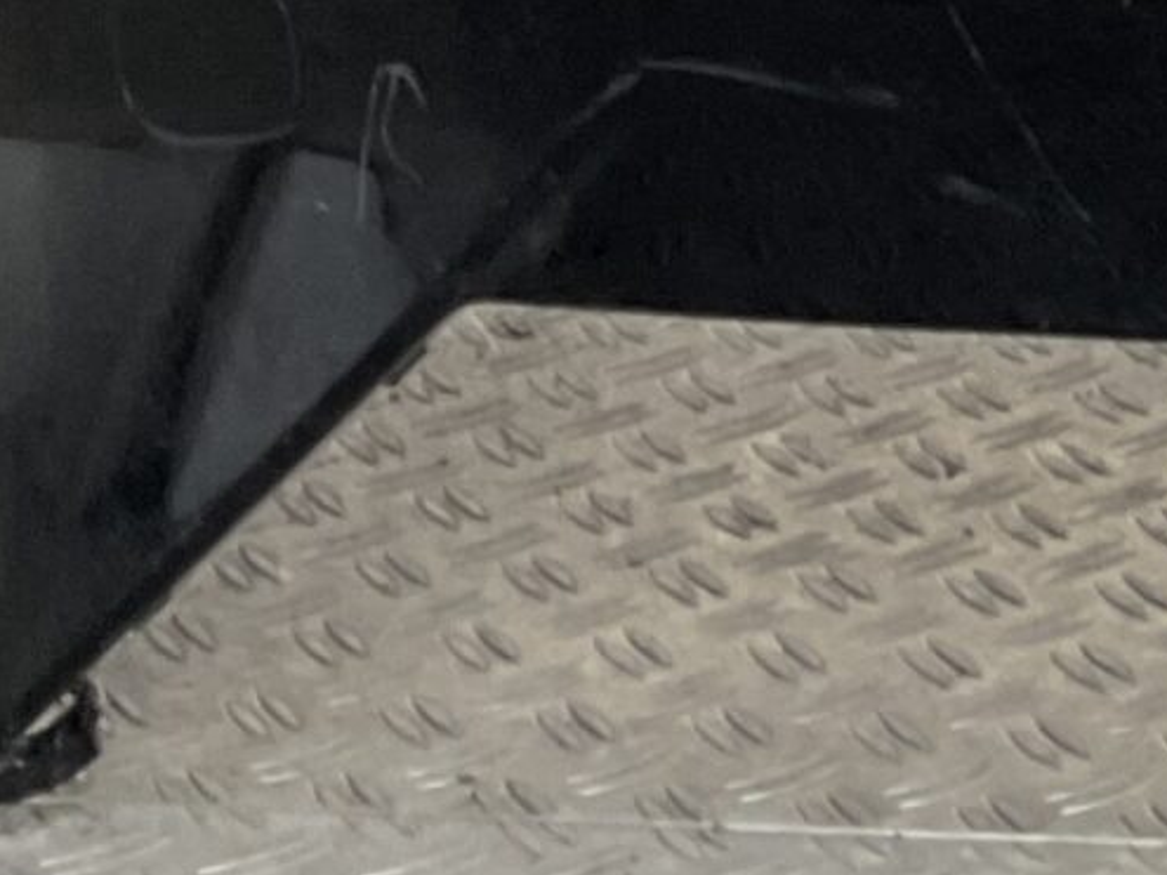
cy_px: -835
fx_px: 5056
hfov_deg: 11.8
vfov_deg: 9.3
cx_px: 2294
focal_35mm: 150
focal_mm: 3
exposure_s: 1/100
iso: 25
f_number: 1.8
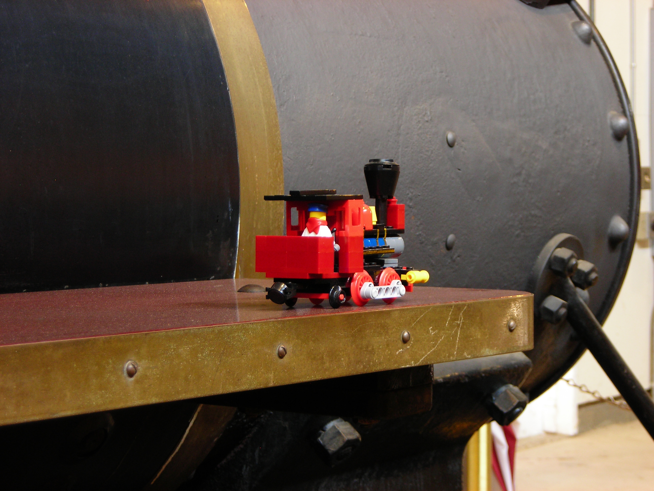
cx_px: 327
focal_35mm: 103
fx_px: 1946
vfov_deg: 14.4
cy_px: 246
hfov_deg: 19.1
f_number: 4.9
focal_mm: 17
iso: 100
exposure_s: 2
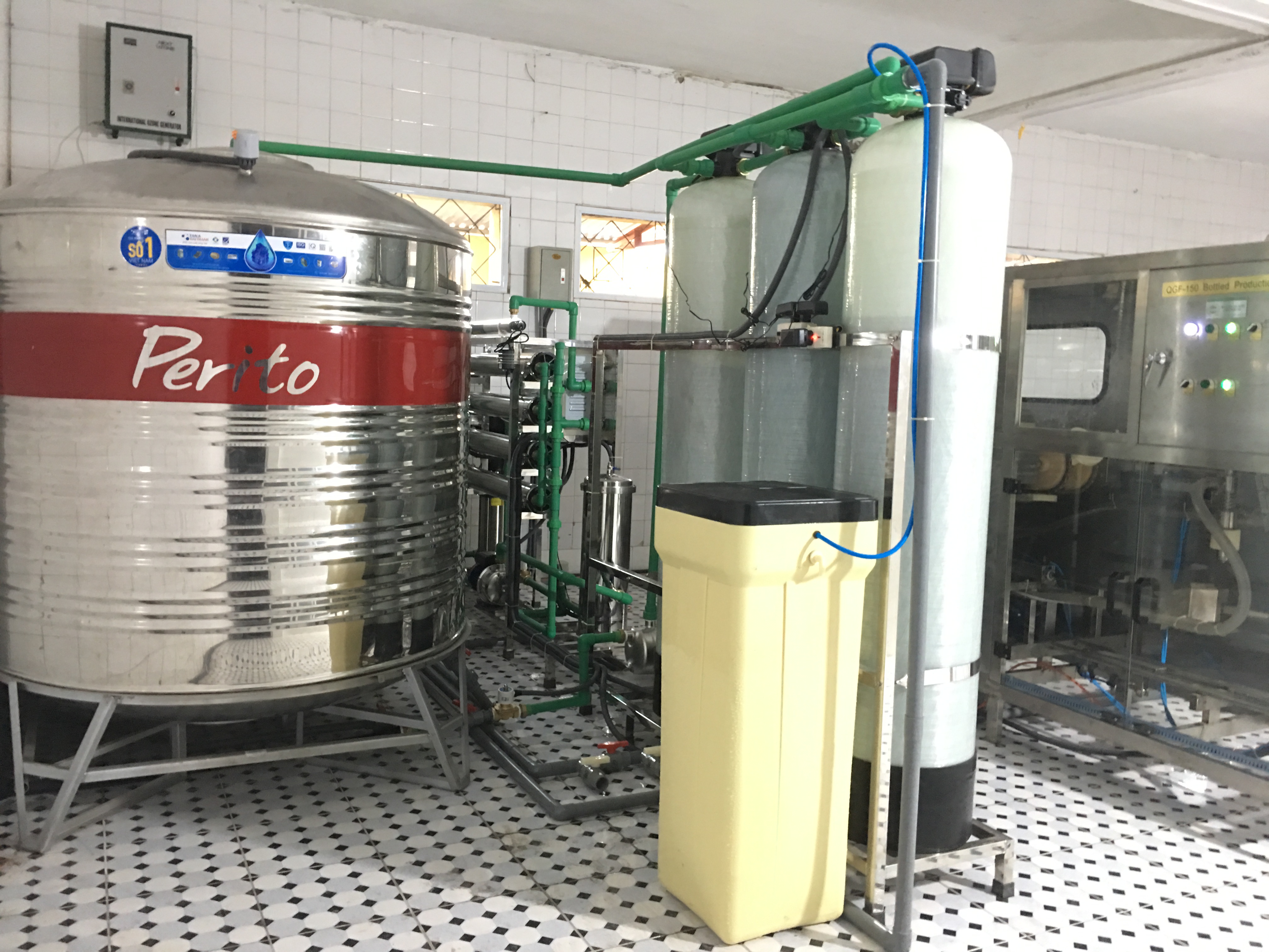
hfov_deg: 61.7
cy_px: 476
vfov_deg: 48.2
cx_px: 634
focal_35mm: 29
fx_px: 1063
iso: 100
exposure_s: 1/4
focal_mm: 4.15
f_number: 2.2
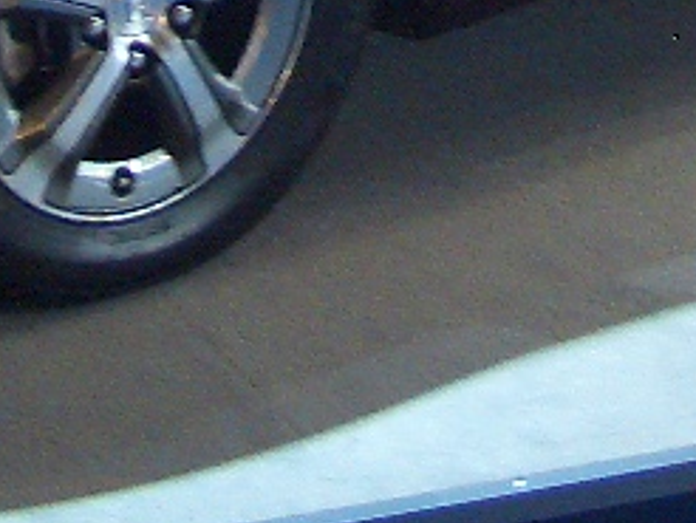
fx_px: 3663
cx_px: 399
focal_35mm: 182
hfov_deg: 10.9
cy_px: -715
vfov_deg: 7.6
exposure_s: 1/40
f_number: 2.6
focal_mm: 5.8
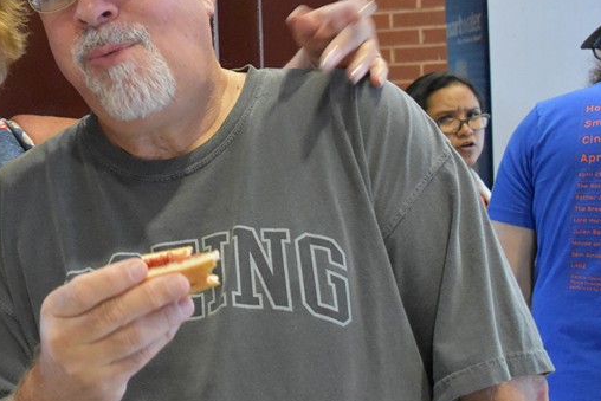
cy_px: 122
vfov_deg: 22.9
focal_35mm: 59
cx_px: 50
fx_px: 985
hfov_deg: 32.1
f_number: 3.8
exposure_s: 1/60
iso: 5000
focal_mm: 20
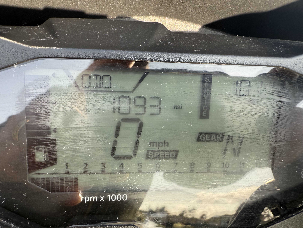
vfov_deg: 56.8
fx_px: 210
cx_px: 152
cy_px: 114
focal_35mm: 24
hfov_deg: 71.6
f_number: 2.2
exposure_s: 1/182
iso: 50
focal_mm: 2.22
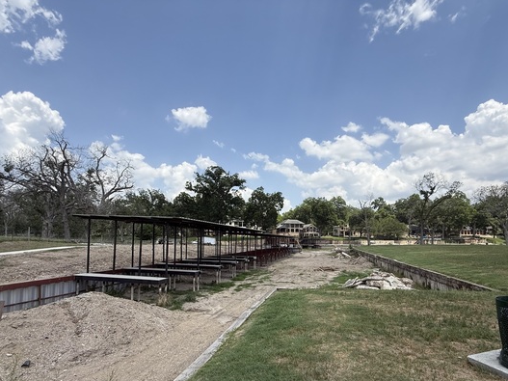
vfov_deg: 73.8
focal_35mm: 17
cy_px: 231
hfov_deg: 91.0
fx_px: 249
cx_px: 260
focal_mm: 2.22
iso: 50
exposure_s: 1/2506
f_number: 2.2
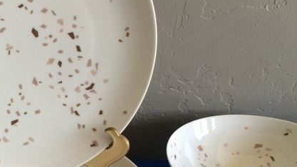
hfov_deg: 29.4
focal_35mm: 69
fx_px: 544
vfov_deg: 17.4
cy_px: 119
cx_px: 35
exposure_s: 1/60
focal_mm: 4.15
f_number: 2.2
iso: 40
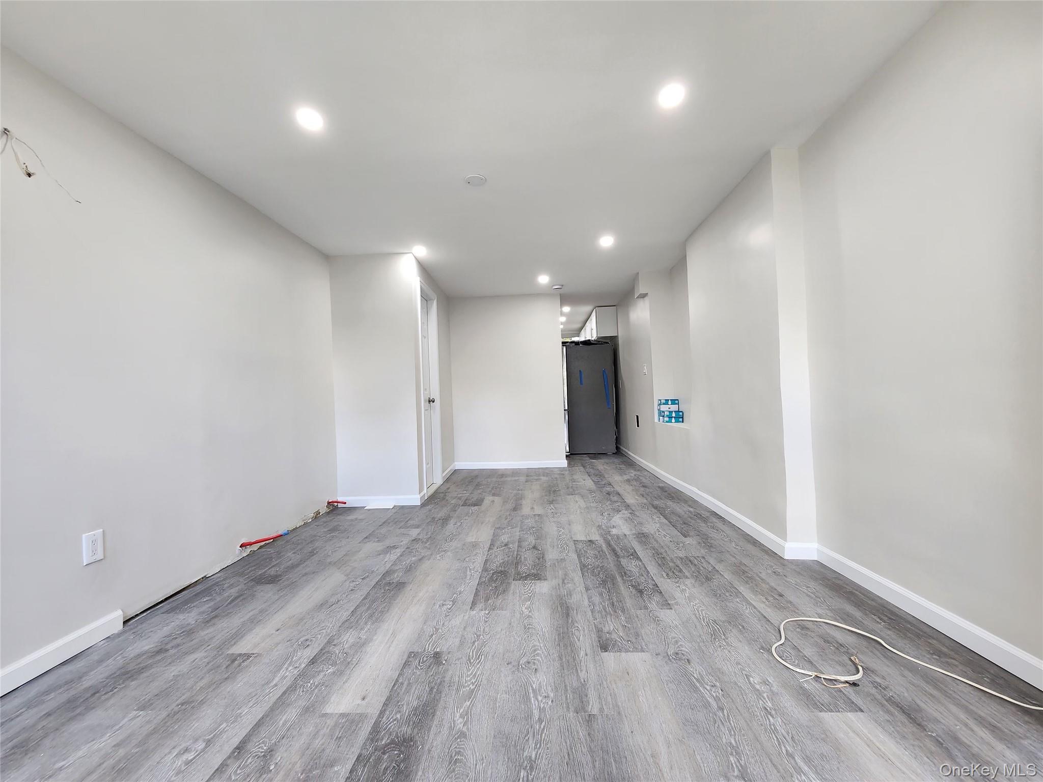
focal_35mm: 13
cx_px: 522
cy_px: 391
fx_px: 392
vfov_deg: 89.9
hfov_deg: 106.2
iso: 200
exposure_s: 1/60
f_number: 2.2
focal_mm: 2.2
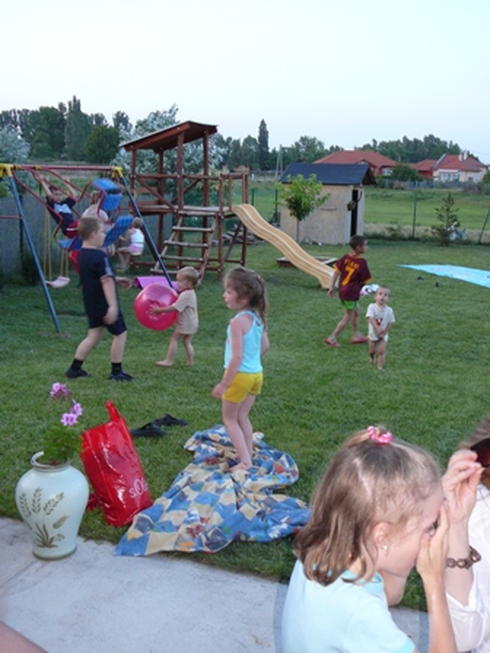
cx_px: 245
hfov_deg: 36.8
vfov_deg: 47.9
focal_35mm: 39
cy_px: 326
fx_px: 736
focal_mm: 5.8
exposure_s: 1/30
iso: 125
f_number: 3
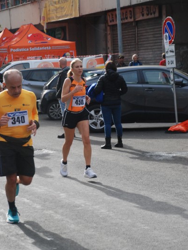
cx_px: 94
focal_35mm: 108
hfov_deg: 13.7
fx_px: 781
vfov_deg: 18.2
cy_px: 132
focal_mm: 66
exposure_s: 1/1000
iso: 1000
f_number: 5.3
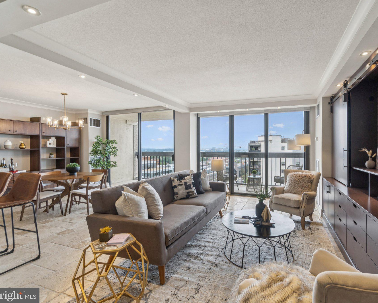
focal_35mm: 17
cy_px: 152
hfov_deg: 89.0
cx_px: 218
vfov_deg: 77.0
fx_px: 190
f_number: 7.1
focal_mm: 10
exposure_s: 1/40
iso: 200
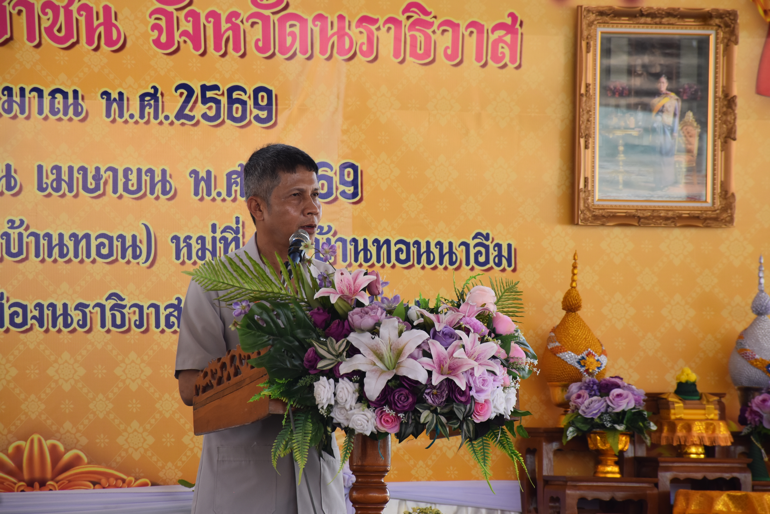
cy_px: 257
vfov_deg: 6.5
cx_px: 385
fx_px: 4493
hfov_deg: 9.8
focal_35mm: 210
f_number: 8
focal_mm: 140
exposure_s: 1/200
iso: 400
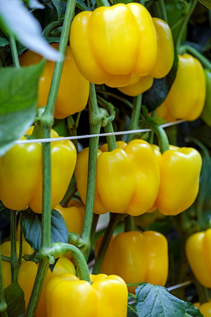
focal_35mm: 210
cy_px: 158
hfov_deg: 6.5
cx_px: 106
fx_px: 1847
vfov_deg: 9.8
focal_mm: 140
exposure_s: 1/125
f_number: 4
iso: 320
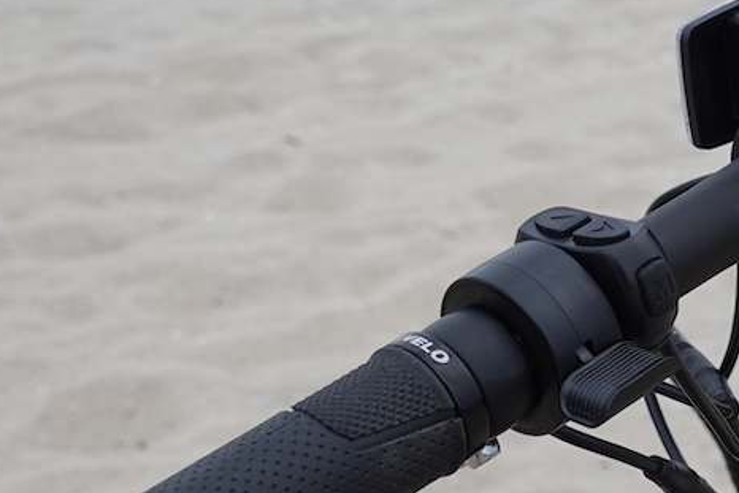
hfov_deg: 18.6
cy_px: 245
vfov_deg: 12.9
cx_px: 780
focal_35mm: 106
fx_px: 2176
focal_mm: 14.12
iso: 100
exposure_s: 1/640
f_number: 3.5
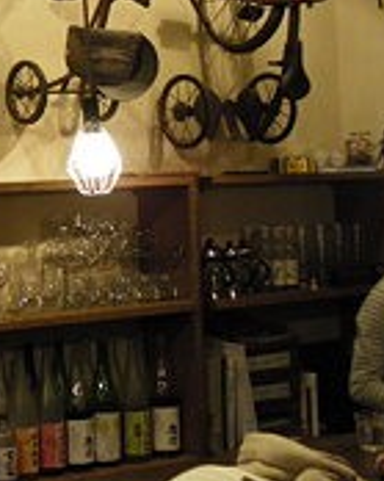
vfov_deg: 20.7
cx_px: -217
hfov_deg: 15.4
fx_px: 1294
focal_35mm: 91
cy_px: 66
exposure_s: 1/50
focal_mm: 6.3
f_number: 3.5
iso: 400
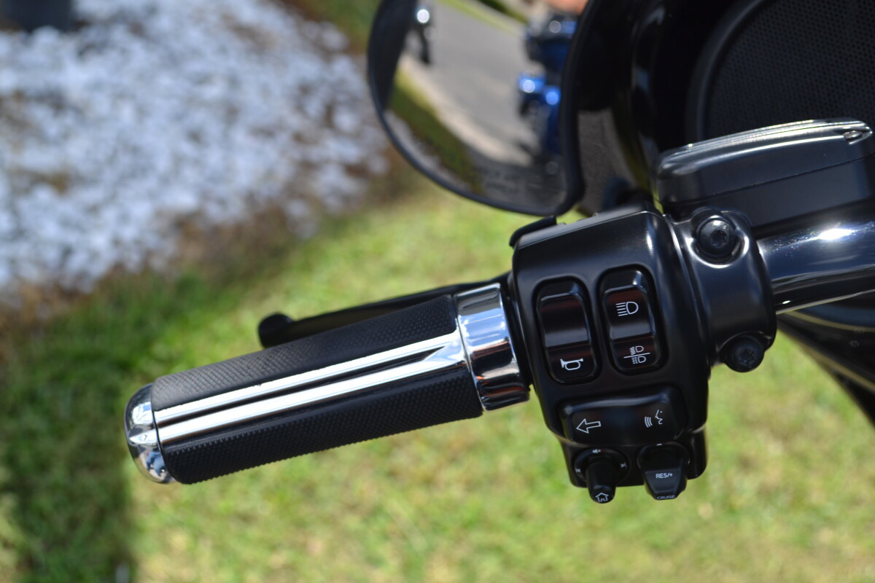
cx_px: 438
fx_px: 1458
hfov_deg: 33.4
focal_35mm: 60
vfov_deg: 22.6
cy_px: 292
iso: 100
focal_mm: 40
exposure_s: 1/200
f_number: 7.1
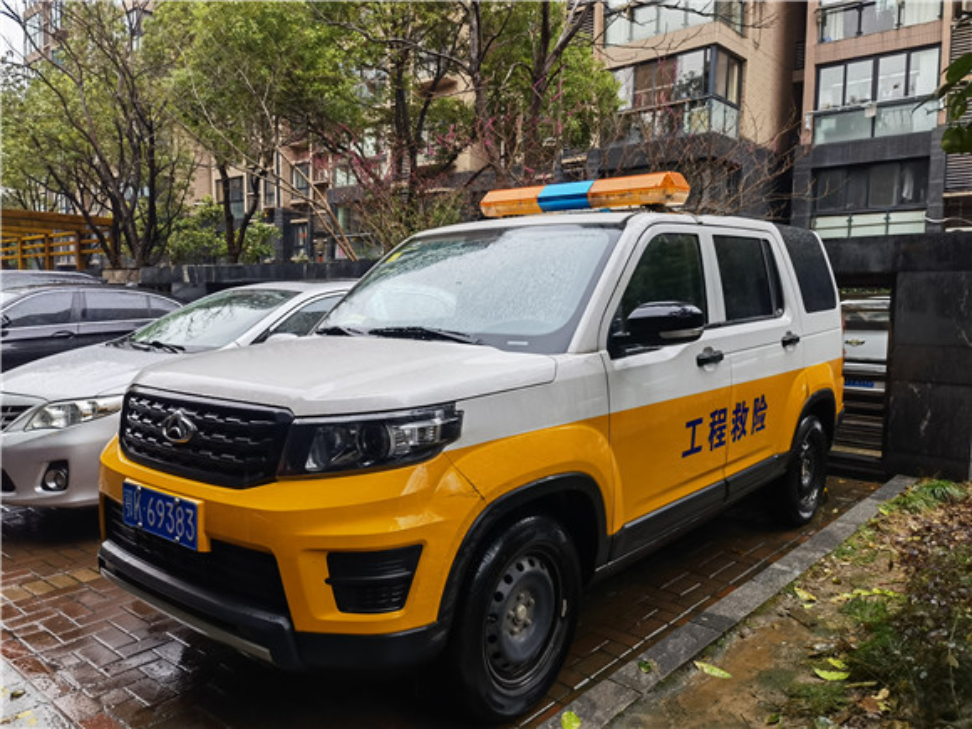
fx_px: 758
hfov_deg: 65.3
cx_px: 486
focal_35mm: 27
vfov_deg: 51.4
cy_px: 364
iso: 64
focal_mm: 6.67
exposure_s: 1/100
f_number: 1.9
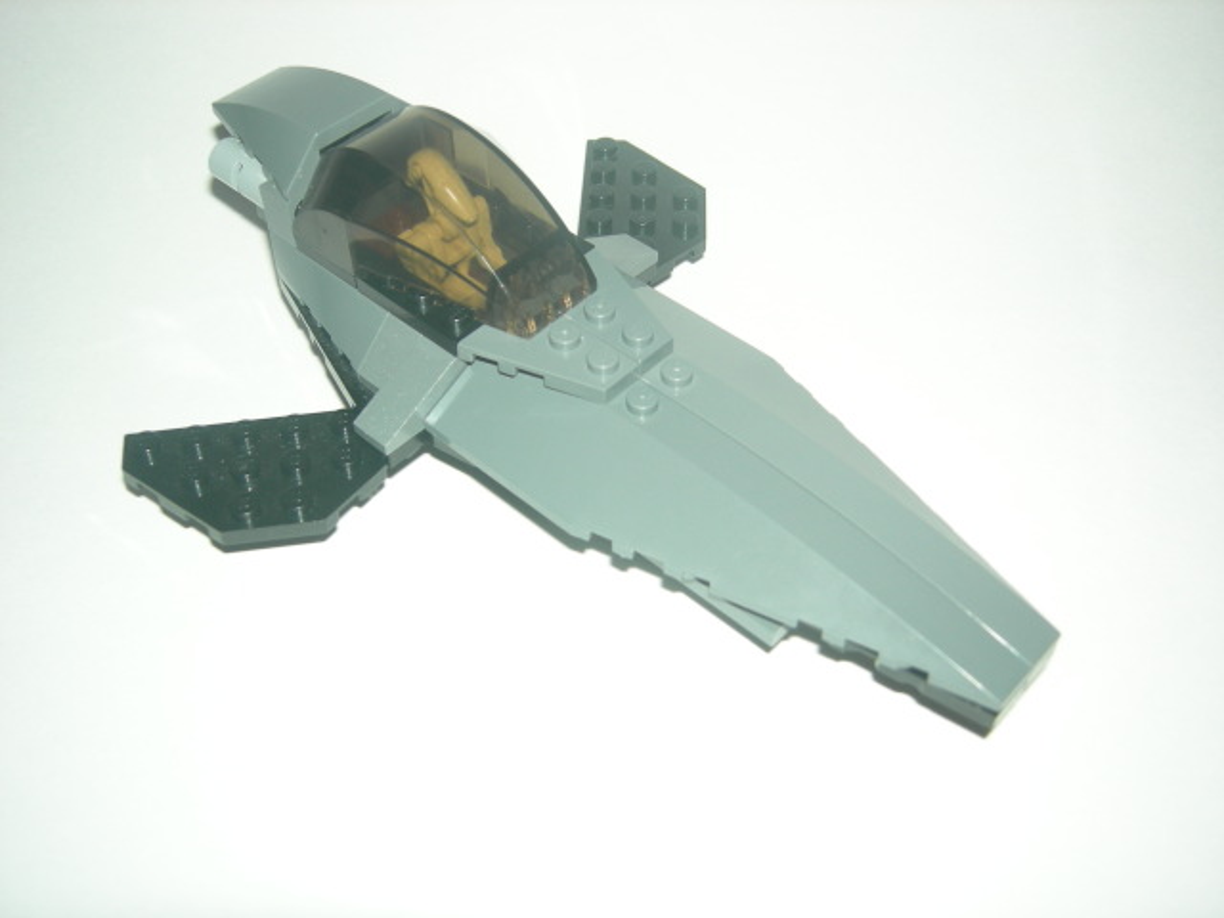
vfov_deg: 37.7
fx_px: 1344
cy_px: 459
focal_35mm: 38
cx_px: 612
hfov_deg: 49.0
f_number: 2.8
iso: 64
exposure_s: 1/60.1
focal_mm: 8
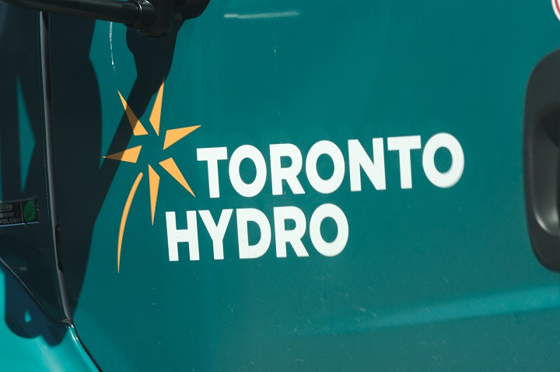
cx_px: 280
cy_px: 186
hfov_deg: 6.9
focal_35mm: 300
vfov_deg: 4.6
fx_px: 4660
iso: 200
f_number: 8
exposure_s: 1/400
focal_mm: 200
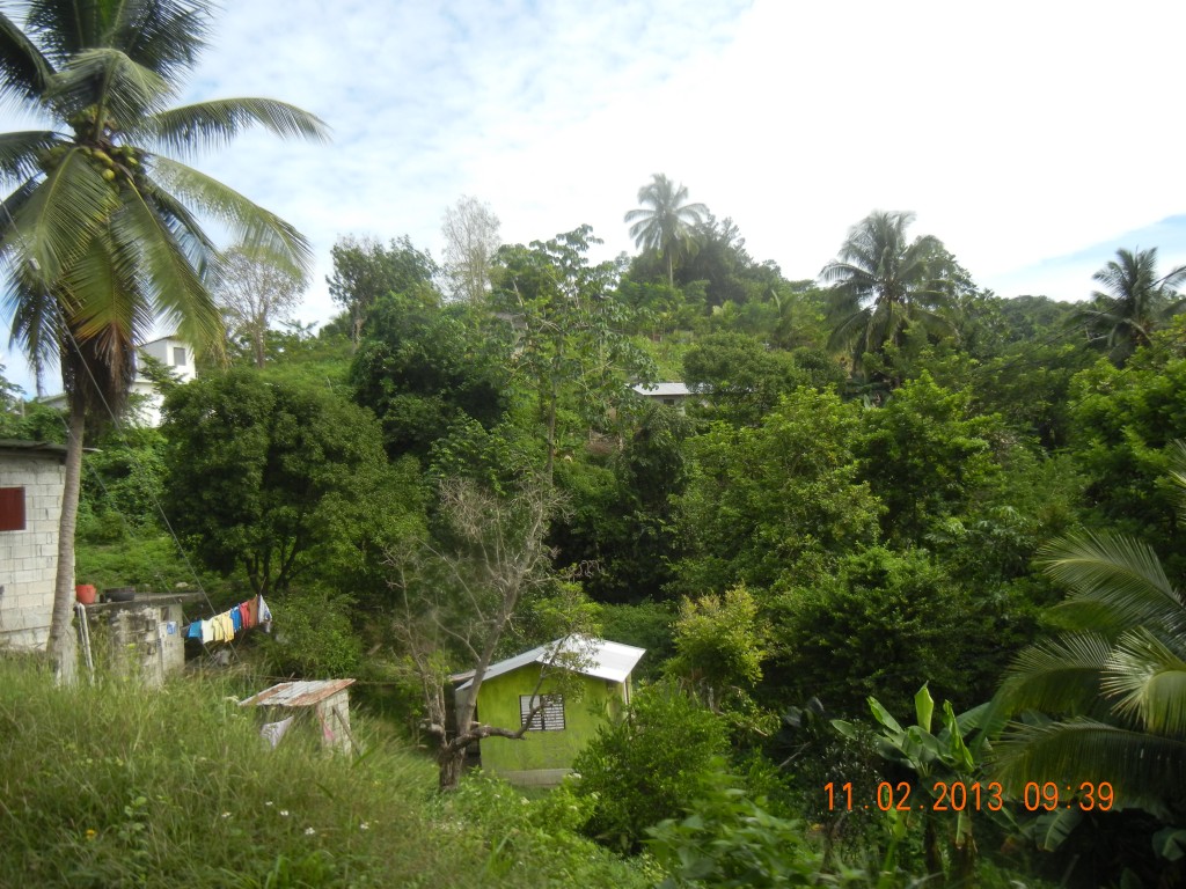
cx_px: 593
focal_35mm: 30
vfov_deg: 46.8
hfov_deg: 60.0
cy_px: 444
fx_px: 1028
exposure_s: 1/775
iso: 160
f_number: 3.5
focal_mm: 5.4
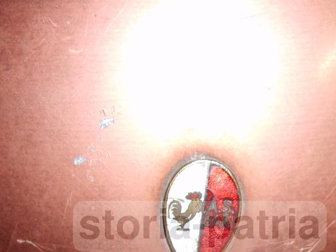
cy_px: 226
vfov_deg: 16.7
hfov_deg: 22.5
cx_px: 200
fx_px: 844
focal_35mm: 87
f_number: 2.8
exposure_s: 1/45
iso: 100
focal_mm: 5.8
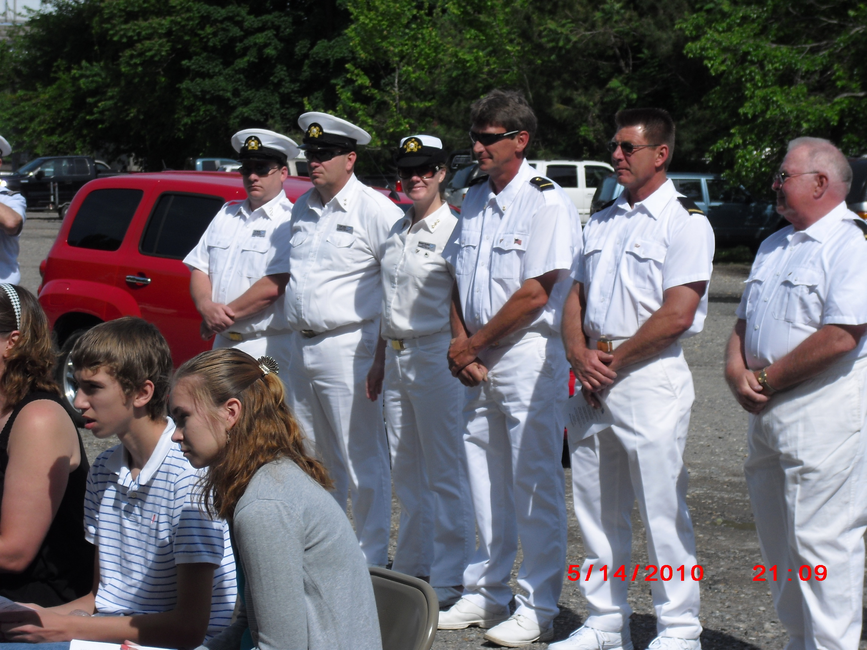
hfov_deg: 18.4
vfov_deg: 13.8
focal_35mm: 107
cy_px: 325
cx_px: 434
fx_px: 2680
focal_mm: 18.9
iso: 64
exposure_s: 1/500
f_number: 5.6
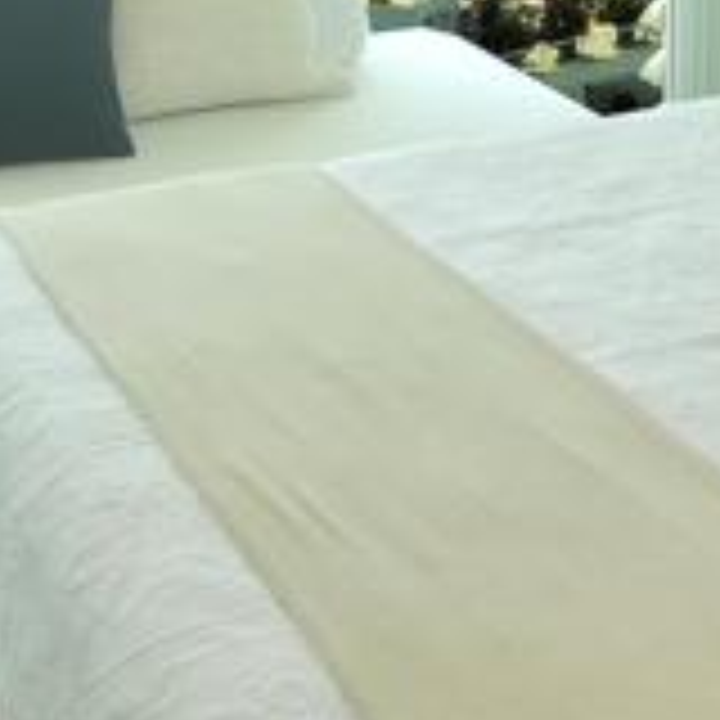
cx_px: 502
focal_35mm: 82
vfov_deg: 19.7
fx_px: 1930
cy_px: -173
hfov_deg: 21.0
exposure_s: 1/8
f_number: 18
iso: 100
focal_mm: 10
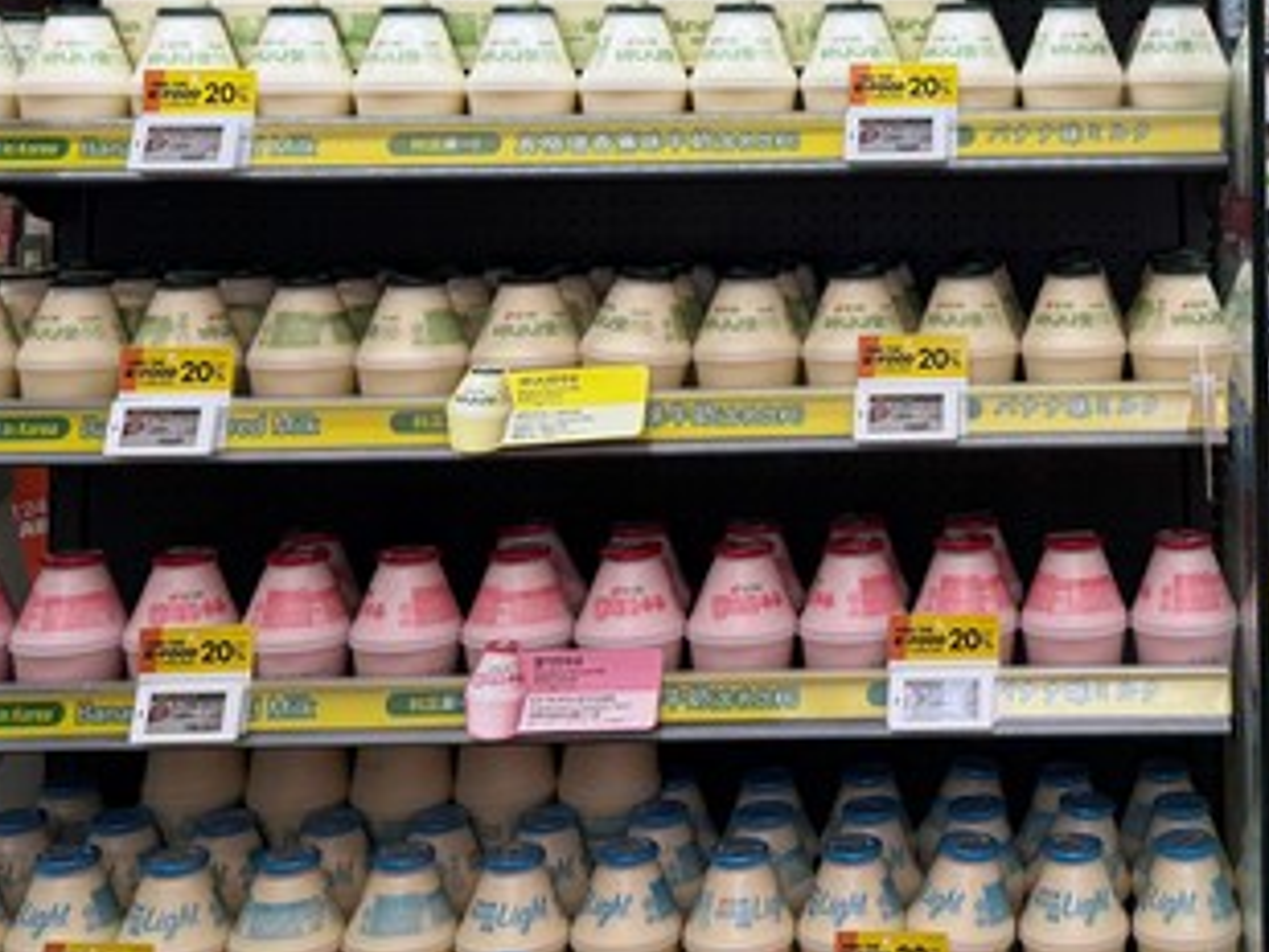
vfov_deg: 26.7
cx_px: 1117
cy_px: 31
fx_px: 1907
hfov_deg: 34.9
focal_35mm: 52
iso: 80
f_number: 1.78
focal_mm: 6.76
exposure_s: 1/379
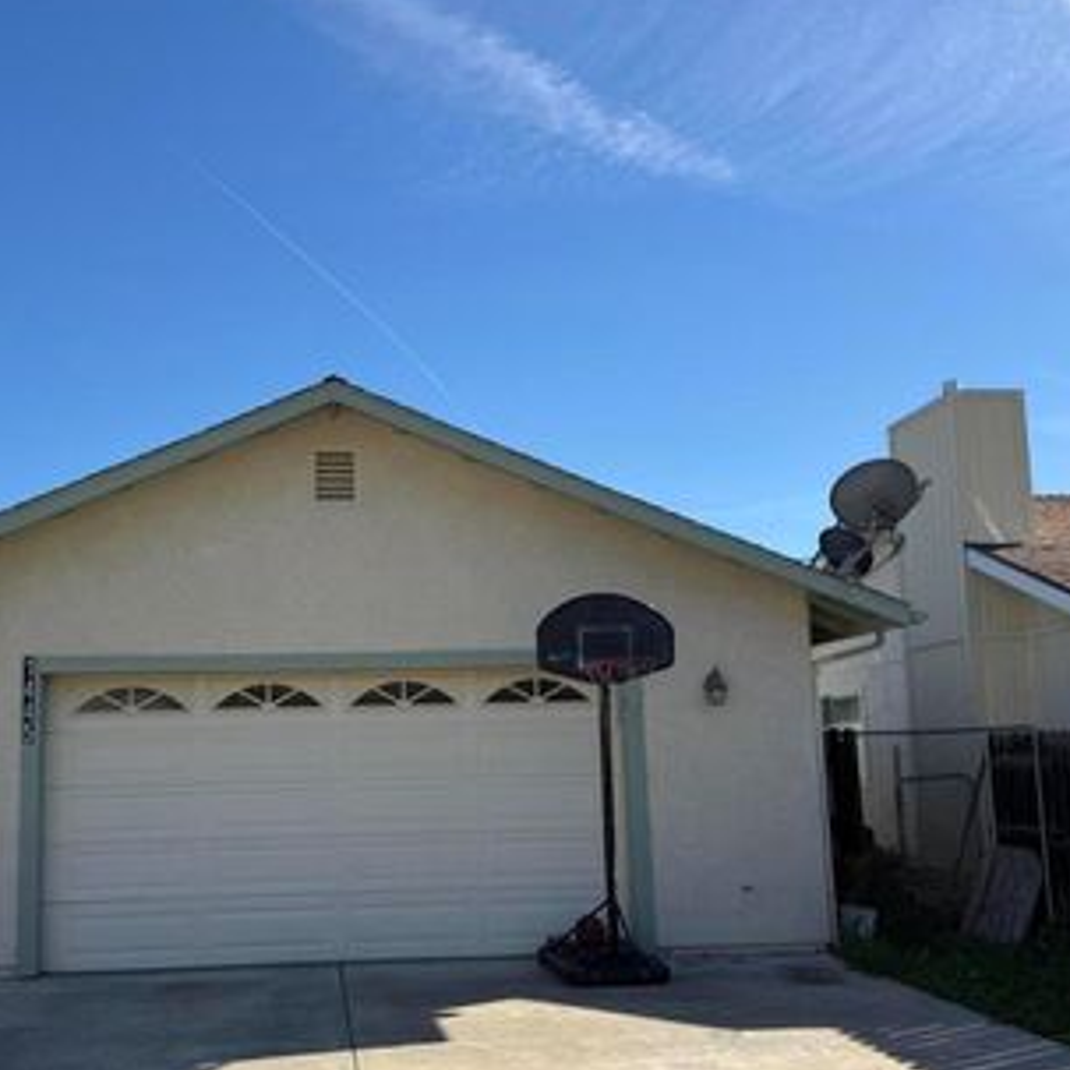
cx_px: 371
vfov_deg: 47.1
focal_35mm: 35
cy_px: 616
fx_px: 1224
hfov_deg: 46.6
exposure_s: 1/4167
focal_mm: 6.76
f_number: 1.78
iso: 80
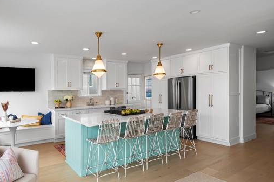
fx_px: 183
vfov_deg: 53.1
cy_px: 90
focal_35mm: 24
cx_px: 106
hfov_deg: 72.7
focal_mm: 19
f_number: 9
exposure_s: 1/40
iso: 800
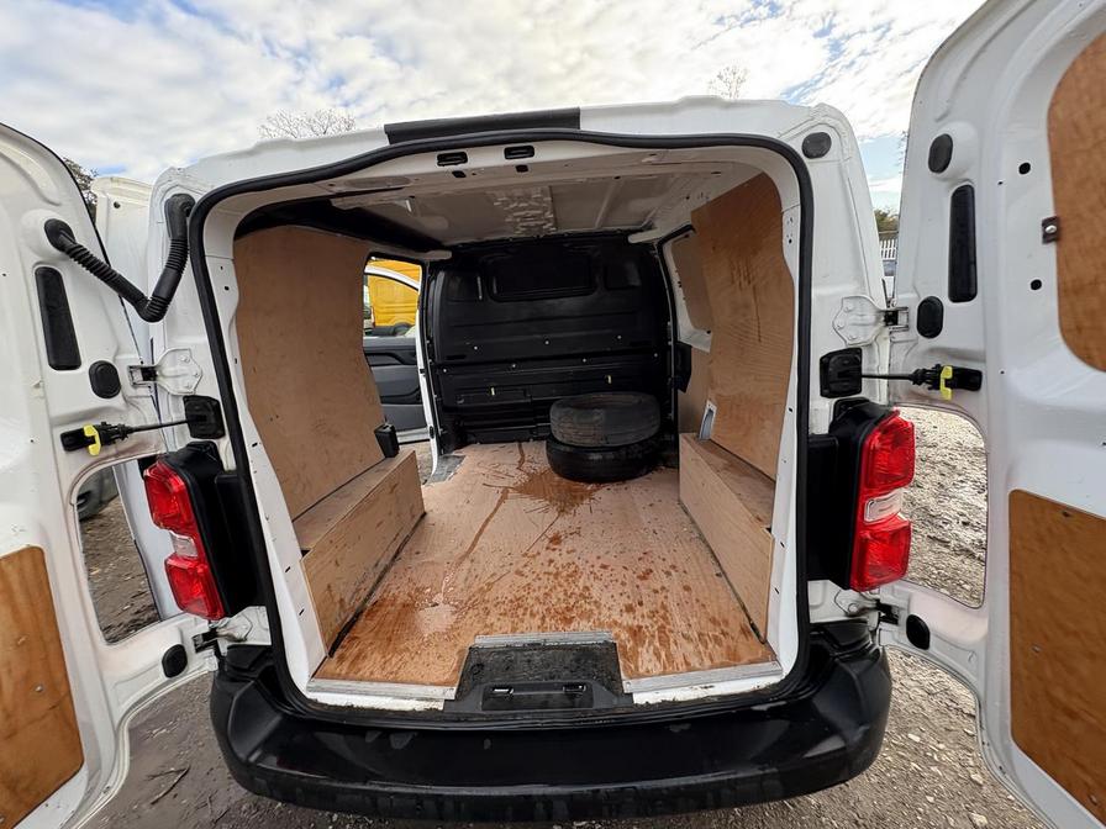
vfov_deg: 85.7
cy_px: 414
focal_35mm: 14
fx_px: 447
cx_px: 553
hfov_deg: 102.1
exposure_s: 1/158
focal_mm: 2.22
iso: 64
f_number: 2.2
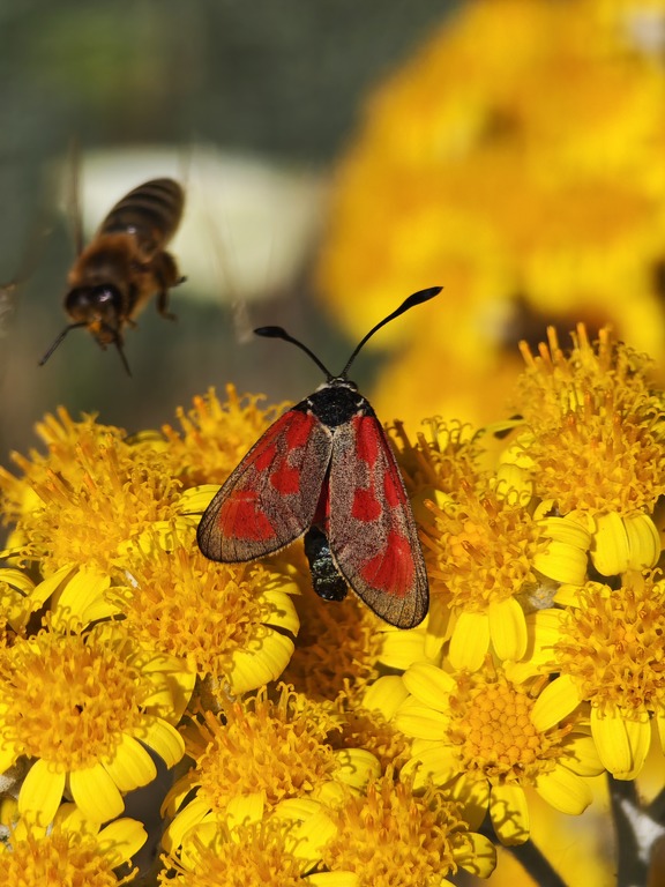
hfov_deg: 6.2
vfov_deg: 8.2
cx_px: 332
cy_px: 444
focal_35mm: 240
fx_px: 6147
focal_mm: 19.4
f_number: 2.5
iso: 50
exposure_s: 1/1054
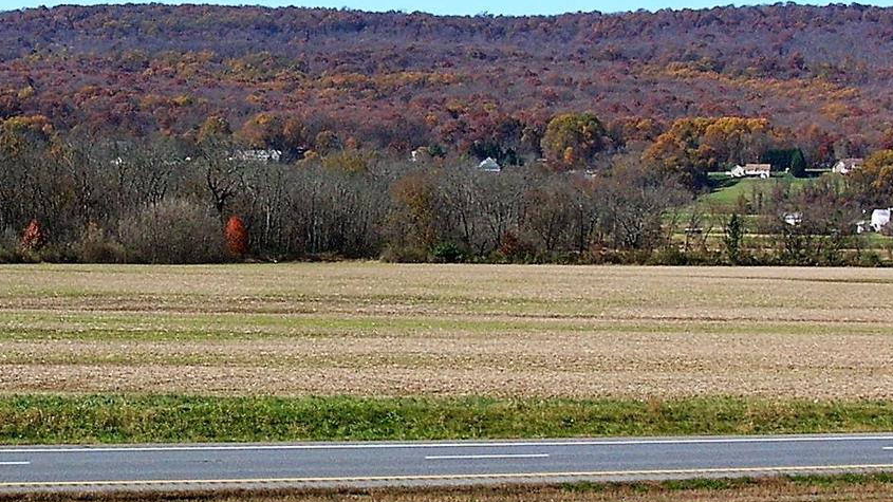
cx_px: 287
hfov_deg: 22.4
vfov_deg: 12.7
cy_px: 275
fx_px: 2249
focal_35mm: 95
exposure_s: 1/602
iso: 71
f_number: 3.7
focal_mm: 6
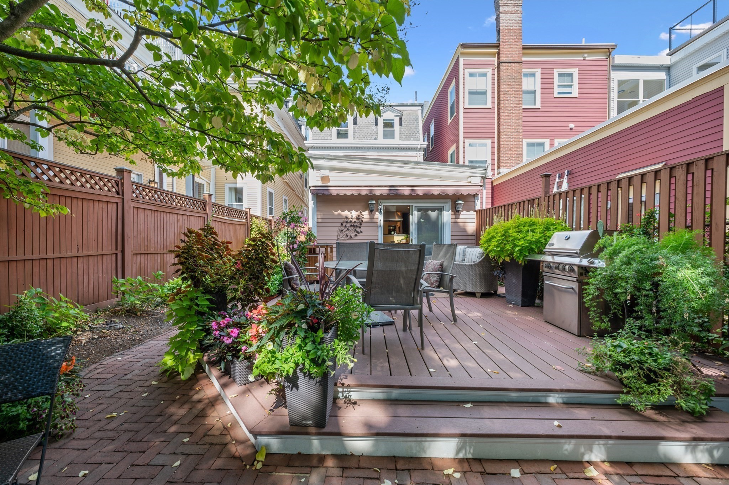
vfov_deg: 81.1
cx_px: 364
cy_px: 242
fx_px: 283
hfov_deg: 104.3
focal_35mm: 14
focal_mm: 14
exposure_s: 1/60
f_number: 8
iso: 100
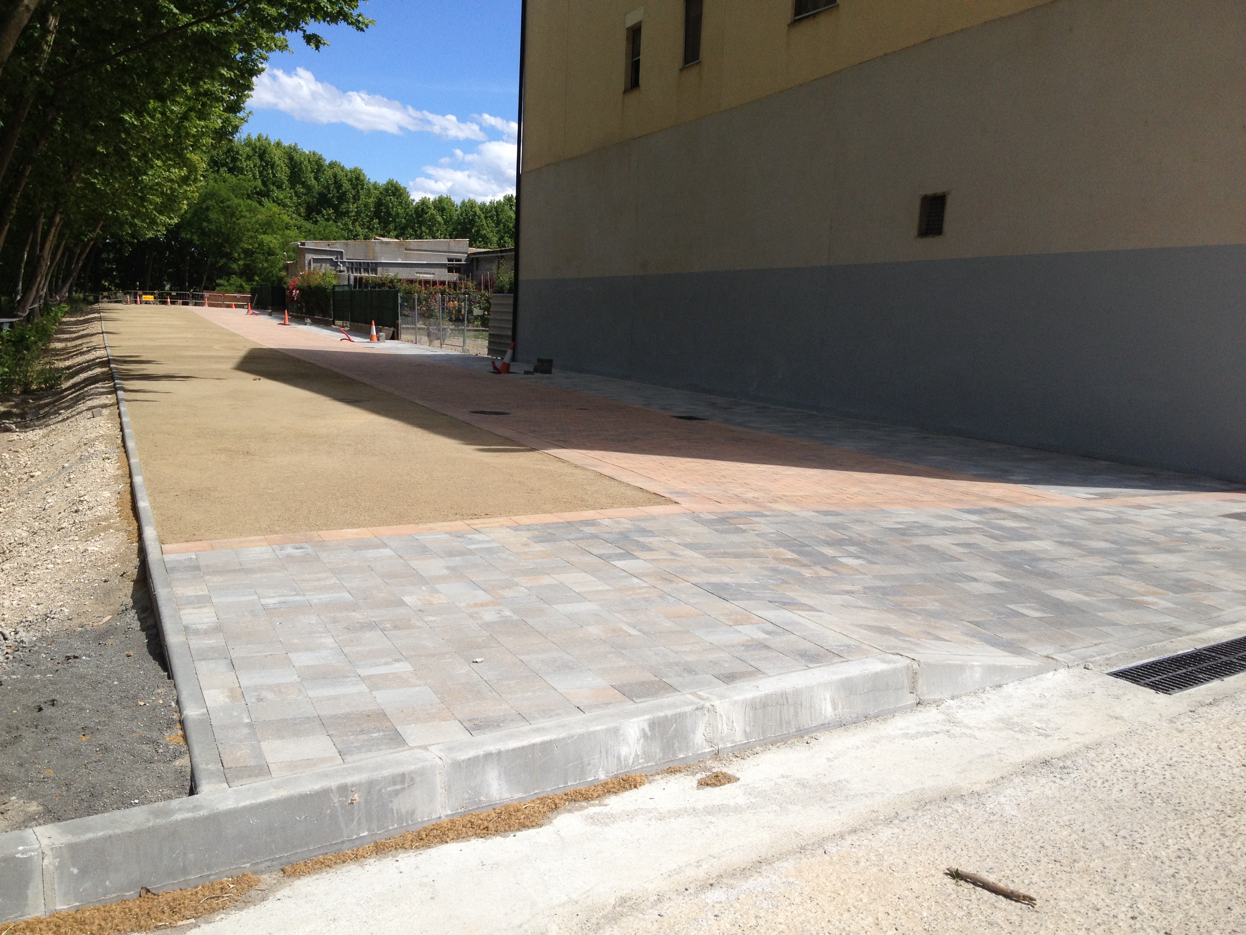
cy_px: 468
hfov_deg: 52.6
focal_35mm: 35
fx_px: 1260
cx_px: 623
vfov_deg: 40.7
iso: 50
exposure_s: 1/1972
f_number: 2.4
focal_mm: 4.28
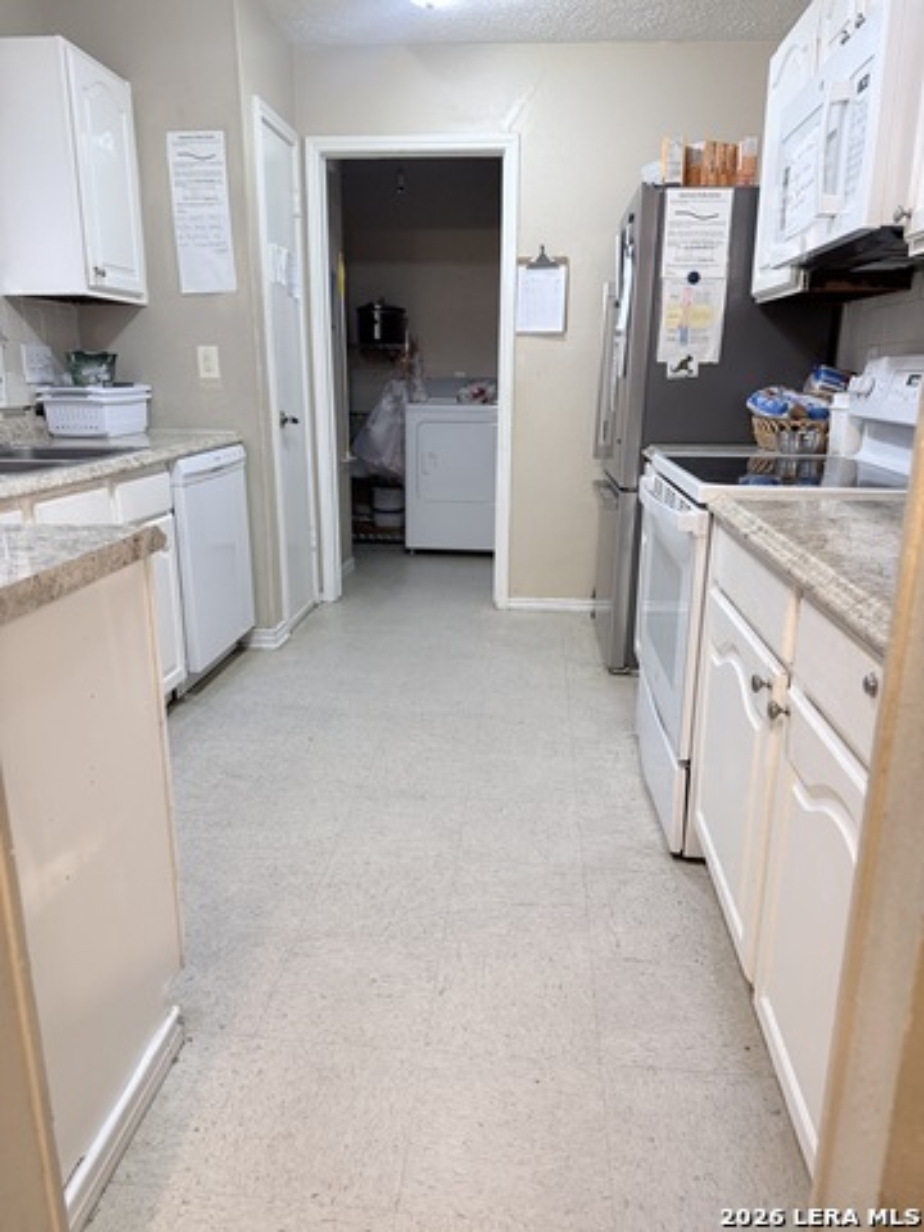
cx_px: 462
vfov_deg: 71.6
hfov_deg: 56.8
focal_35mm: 24
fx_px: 854
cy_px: 616
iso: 250
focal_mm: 6.76
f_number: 1.78
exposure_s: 1/60
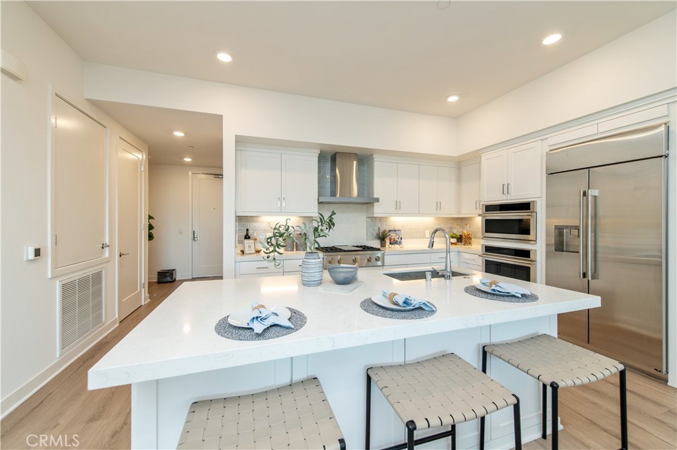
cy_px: 225
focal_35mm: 14
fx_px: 263
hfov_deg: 104.3
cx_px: 338
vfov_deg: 81.1
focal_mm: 14
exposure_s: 1/60
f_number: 4
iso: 450
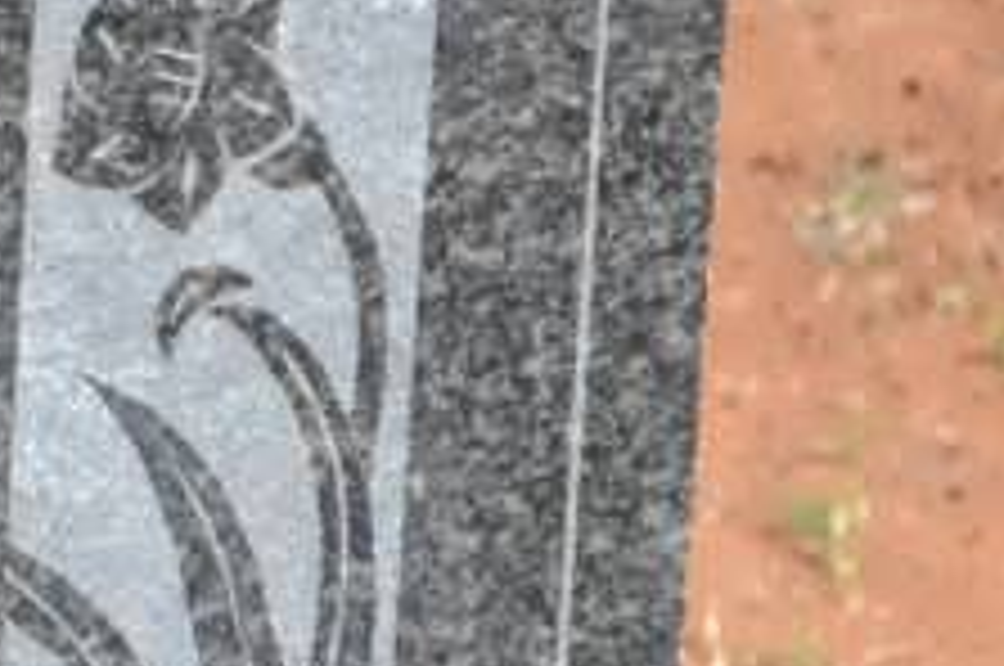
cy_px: 698
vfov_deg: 3.1
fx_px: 12384
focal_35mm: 445
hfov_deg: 4.5
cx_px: -1333
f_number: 5.6
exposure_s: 1/125
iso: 220
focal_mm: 55
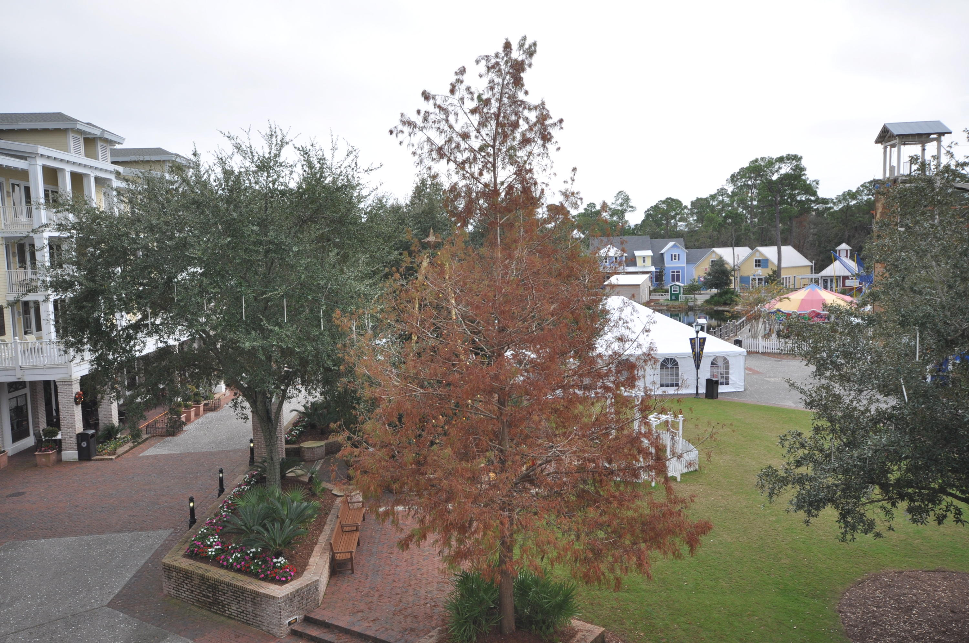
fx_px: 806
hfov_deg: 62.0
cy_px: 322
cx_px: 484
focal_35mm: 30
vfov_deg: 43.5
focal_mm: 20
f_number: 9
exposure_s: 1/200
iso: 200
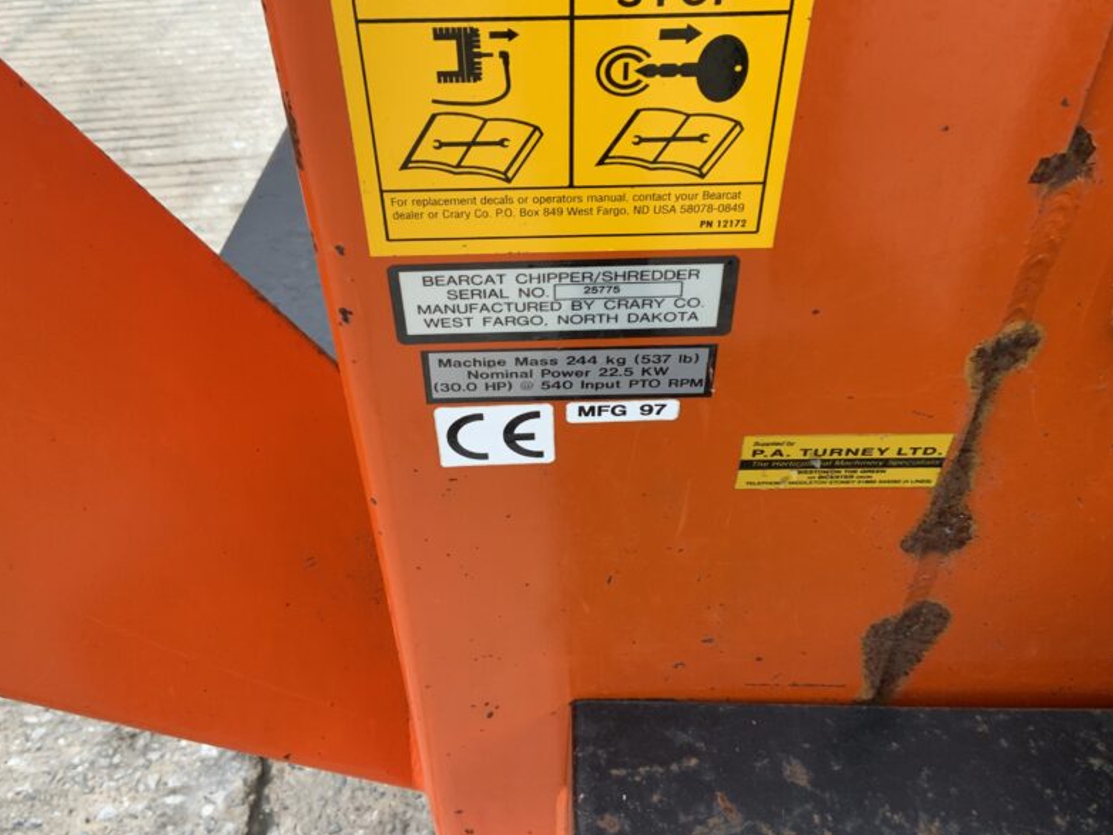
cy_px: 353
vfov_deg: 37.6
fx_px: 1222
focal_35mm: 38
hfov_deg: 49.0
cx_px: 560
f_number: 1.8
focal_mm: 3
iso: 40
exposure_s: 1/122
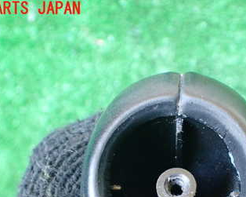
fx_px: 408
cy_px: 176
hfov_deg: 33.2
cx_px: 173
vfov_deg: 26.3
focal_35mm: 56
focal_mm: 5.4
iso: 800
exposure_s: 1/40
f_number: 2.3
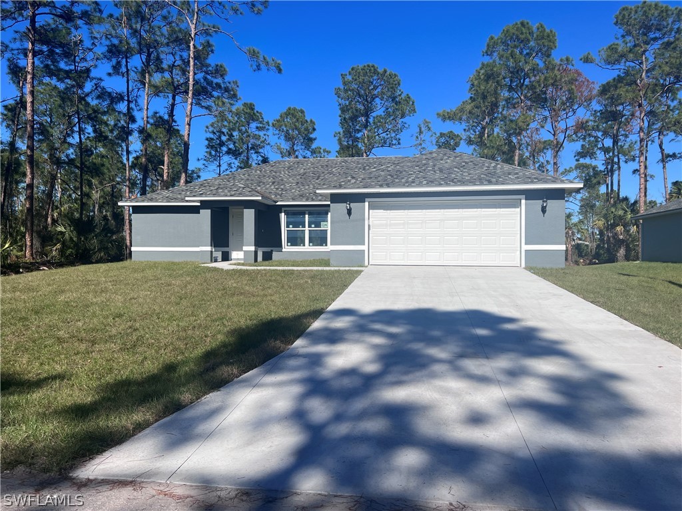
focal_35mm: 26
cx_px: 341
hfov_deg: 67.3
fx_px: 512
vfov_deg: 53.1
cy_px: 256
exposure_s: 1/6993
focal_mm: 5.7
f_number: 1.5
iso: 50
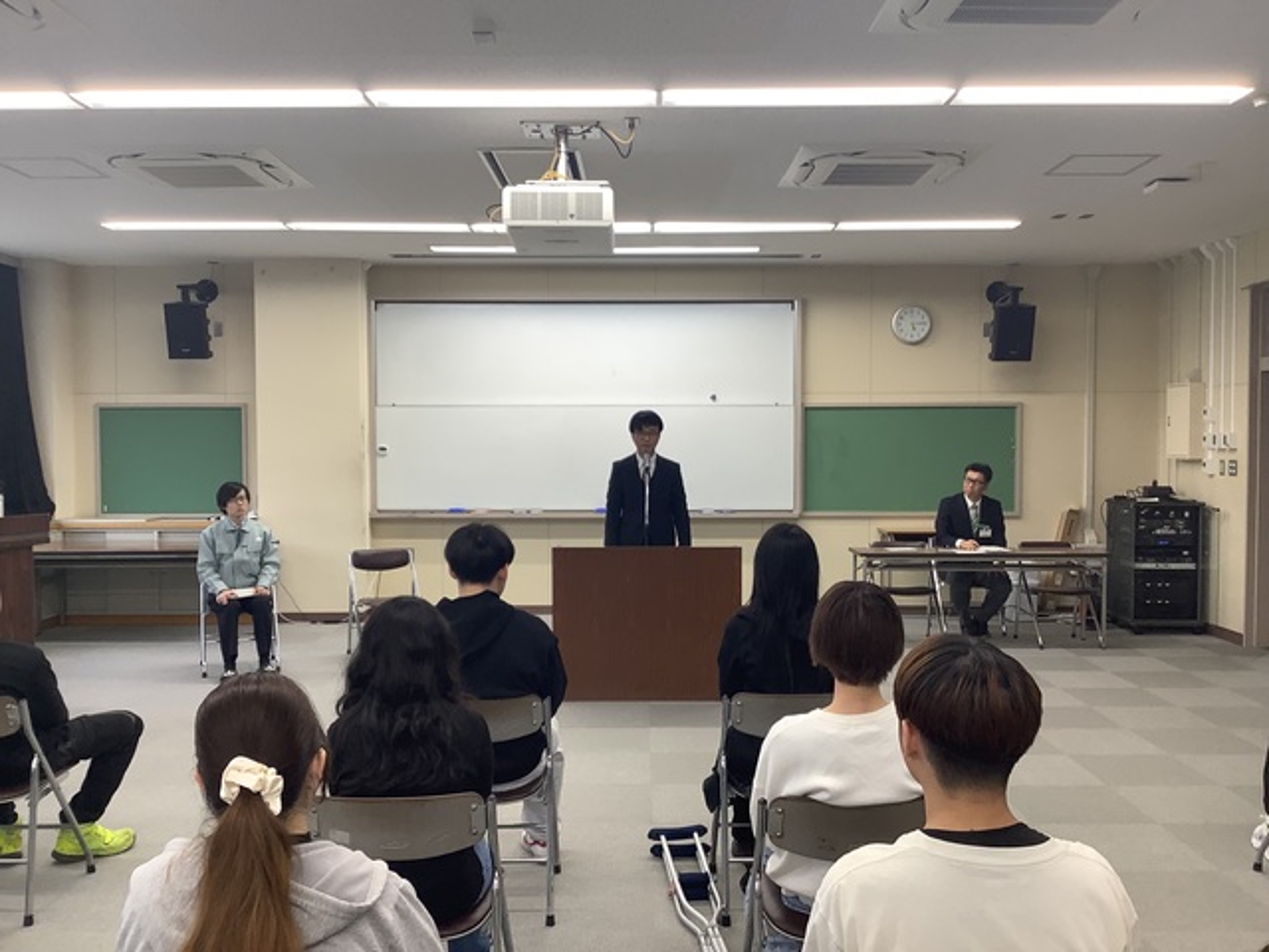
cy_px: 476
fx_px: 1136
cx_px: 634
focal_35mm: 31
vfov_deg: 45.4
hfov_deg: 58.4
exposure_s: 1/60
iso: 50
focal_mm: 3.3
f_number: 2.4
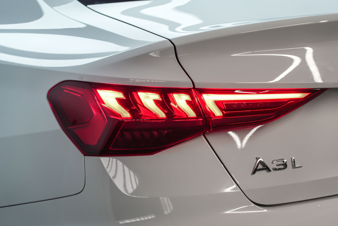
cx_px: 169
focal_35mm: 105
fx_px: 986
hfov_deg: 19.4
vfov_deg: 13.1
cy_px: 113
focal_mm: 105
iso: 2000
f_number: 4
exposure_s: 1/100
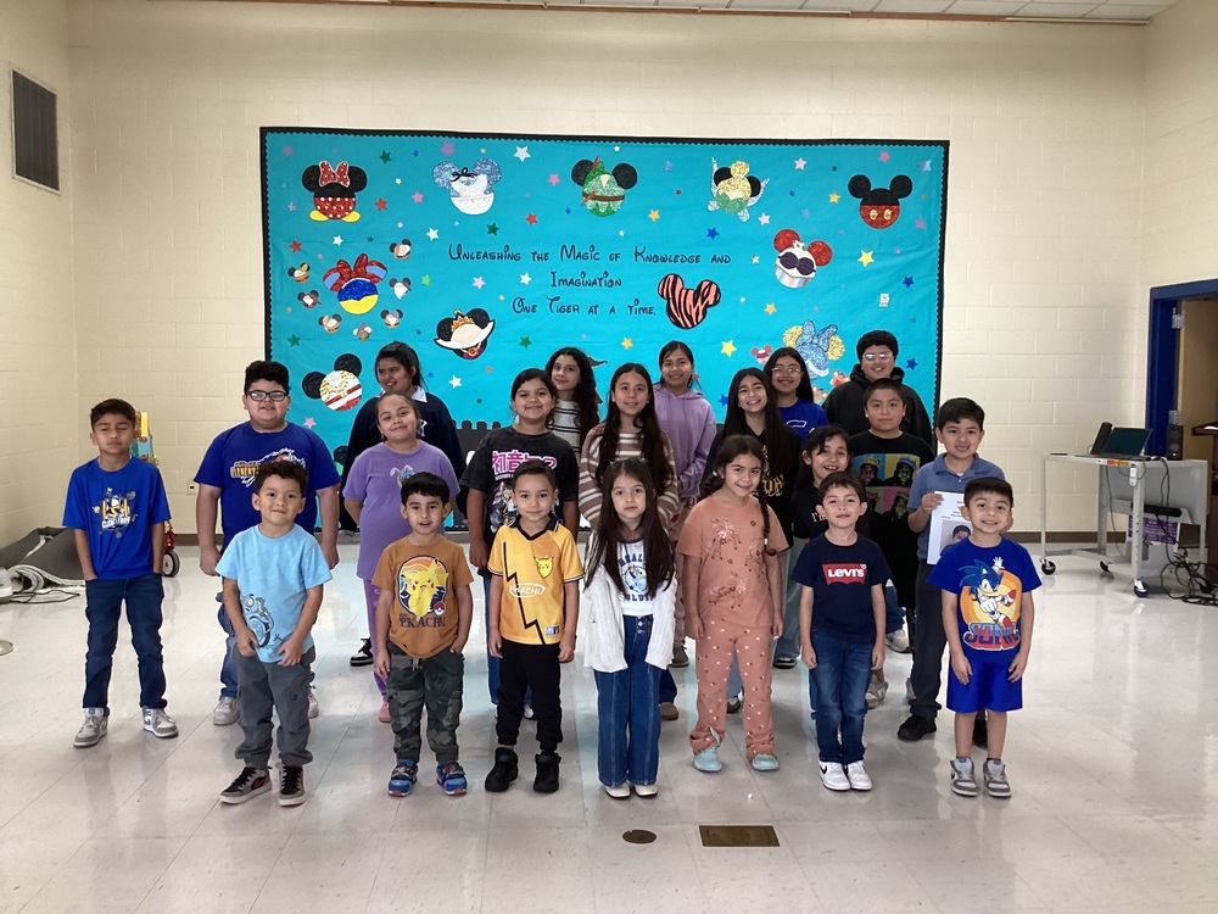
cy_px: 457
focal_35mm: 31
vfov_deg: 45.4
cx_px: 609
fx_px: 1091
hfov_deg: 58.4
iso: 200
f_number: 2.4
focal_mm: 3.3
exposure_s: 1/60
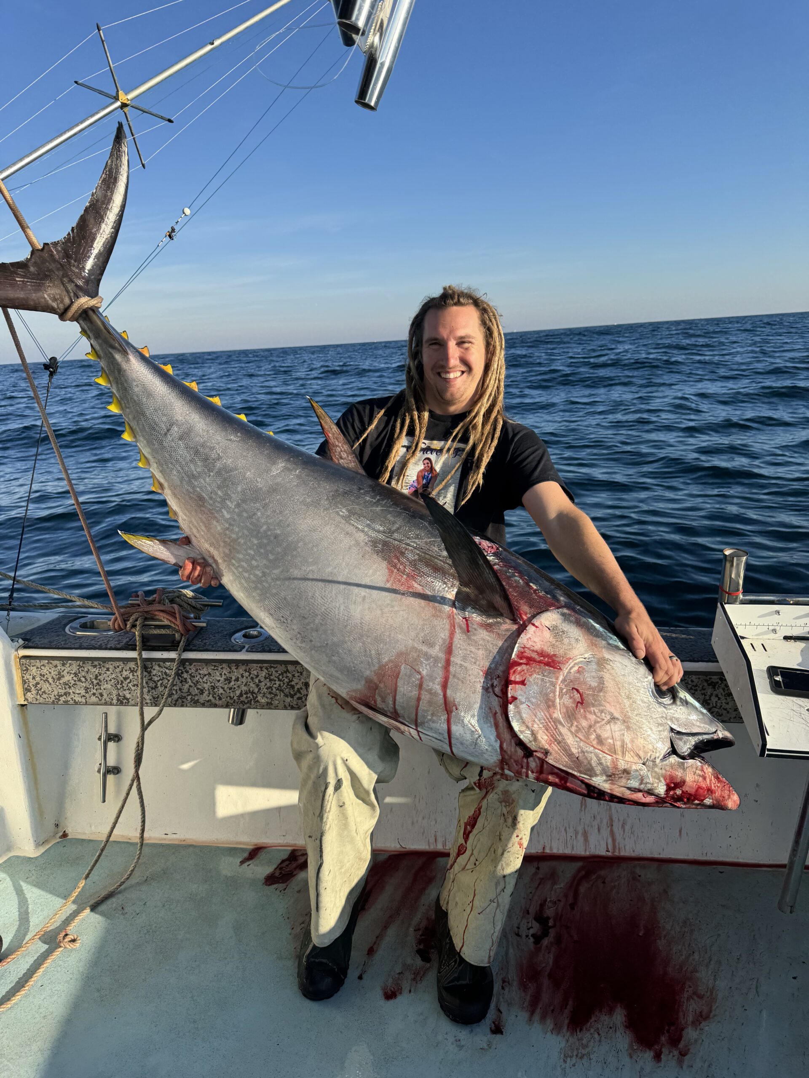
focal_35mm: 24
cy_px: 539
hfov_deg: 56.8
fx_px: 748
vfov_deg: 71.6
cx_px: 404
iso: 80
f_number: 1.78
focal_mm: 6.76
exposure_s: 1/3597
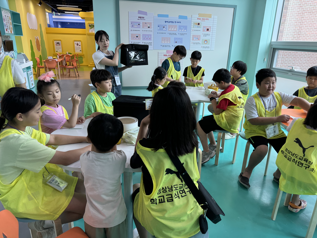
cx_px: 158
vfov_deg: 56.8
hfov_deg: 71.6
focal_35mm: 24
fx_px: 220
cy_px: 119
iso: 100
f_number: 1.78
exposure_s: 1/120
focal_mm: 6.76
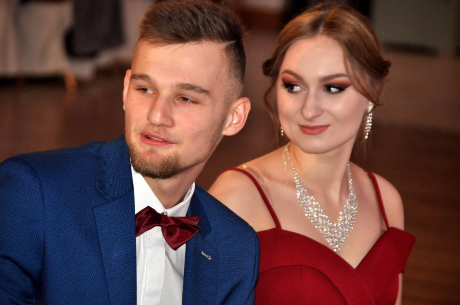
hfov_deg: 8.1
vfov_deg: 5.4
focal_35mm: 255
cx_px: 230
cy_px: 152
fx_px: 3254
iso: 800
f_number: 6
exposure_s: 1/60
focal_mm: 170
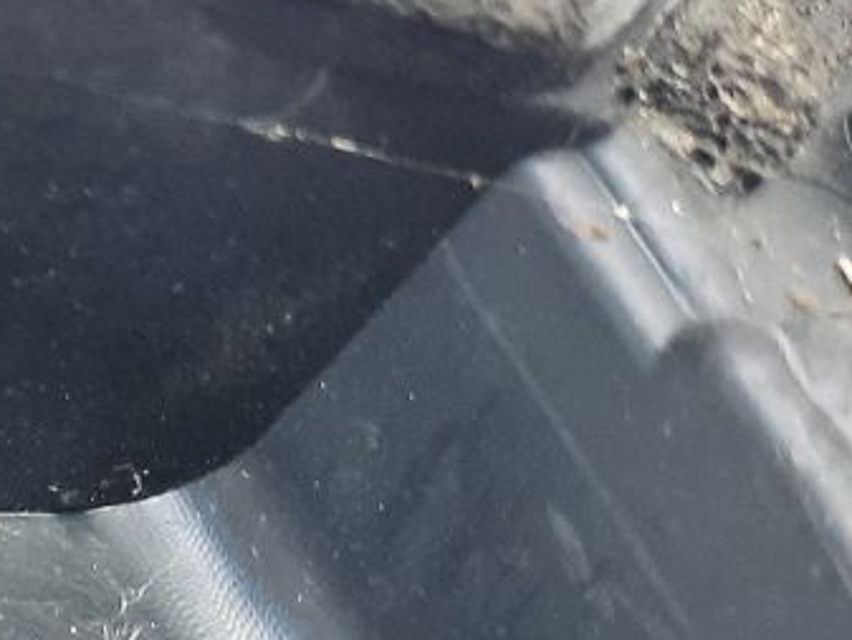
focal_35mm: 89
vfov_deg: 16.3
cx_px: -377
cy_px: 627
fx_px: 2191
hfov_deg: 19.5
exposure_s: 1/33
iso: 320
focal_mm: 4.6
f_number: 2
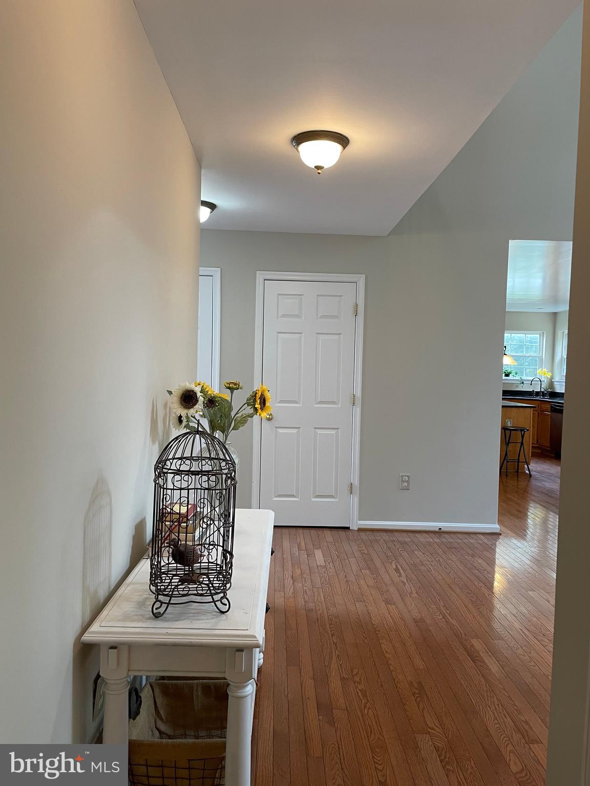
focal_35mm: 26
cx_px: 295
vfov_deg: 67.3
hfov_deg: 53.1
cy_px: 393
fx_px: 591
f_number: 1.6
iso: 125
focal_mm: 4.2
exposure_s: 1/60
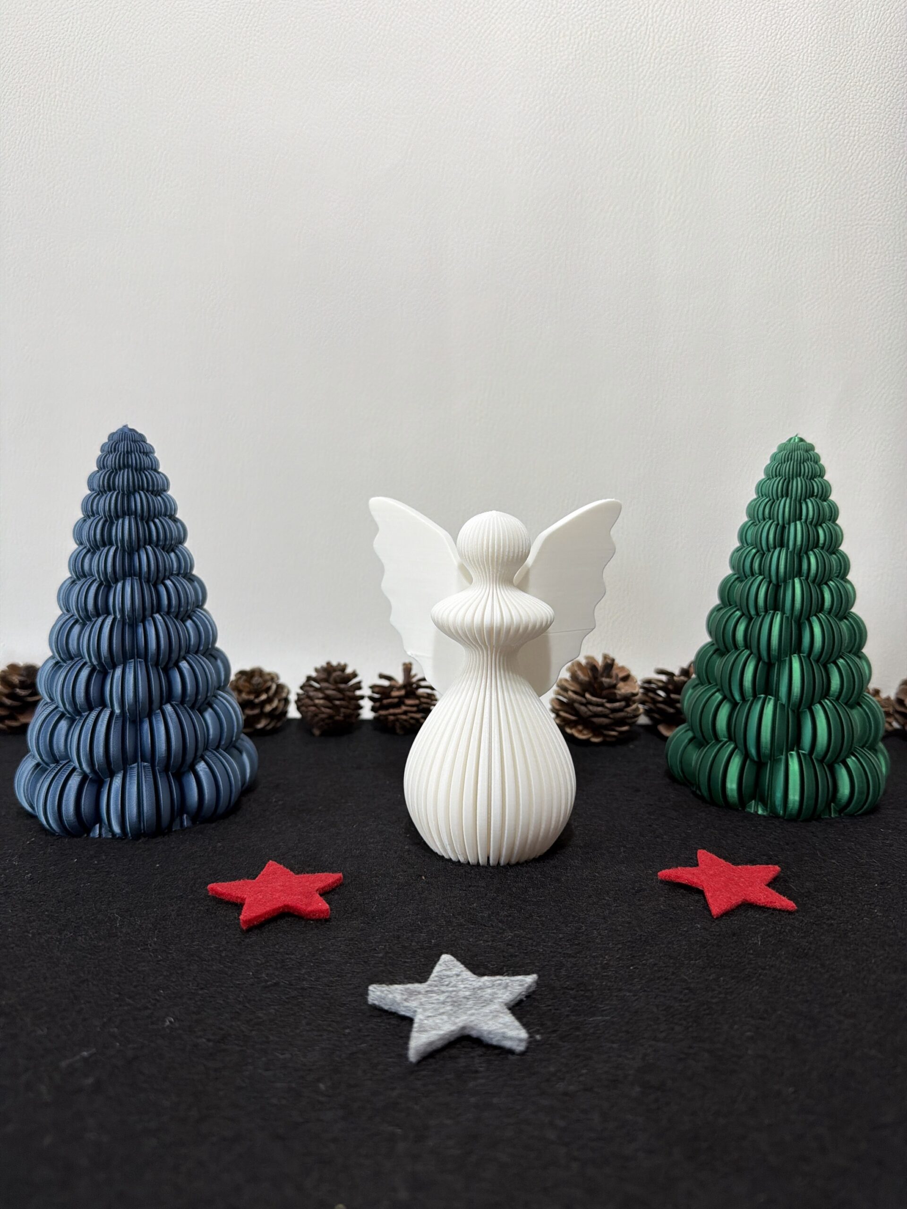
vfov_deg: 71.6
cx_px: 454
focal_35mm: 24
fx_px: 838
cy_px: 604
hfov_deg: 56.8
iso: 200
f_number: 1.78
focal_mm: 6.76
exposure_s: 1/111
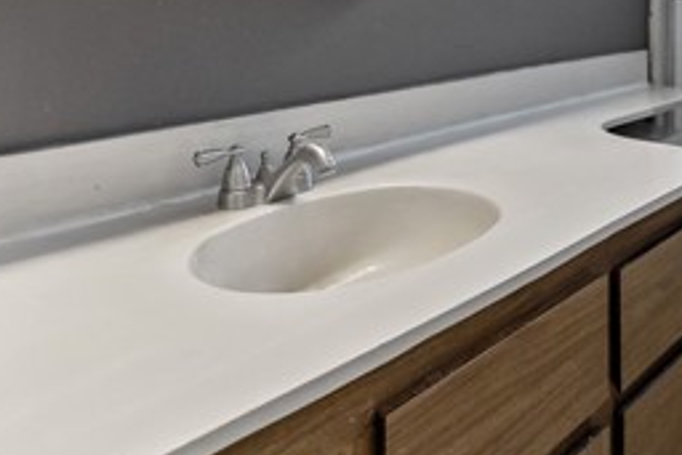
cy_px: -1
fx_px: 663
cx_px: 474
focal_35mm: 35
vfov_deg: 34.4
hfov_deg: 52.9
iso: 1600
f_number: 2.8
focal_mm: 14
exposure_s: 1/160
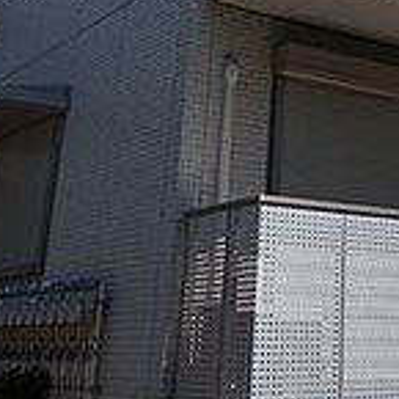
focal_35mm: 90
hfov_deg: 18.5
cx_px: 443
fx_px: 1174
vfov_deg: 18.5
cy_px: -47
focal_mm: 16
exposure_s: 1/125
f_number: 11
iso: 100
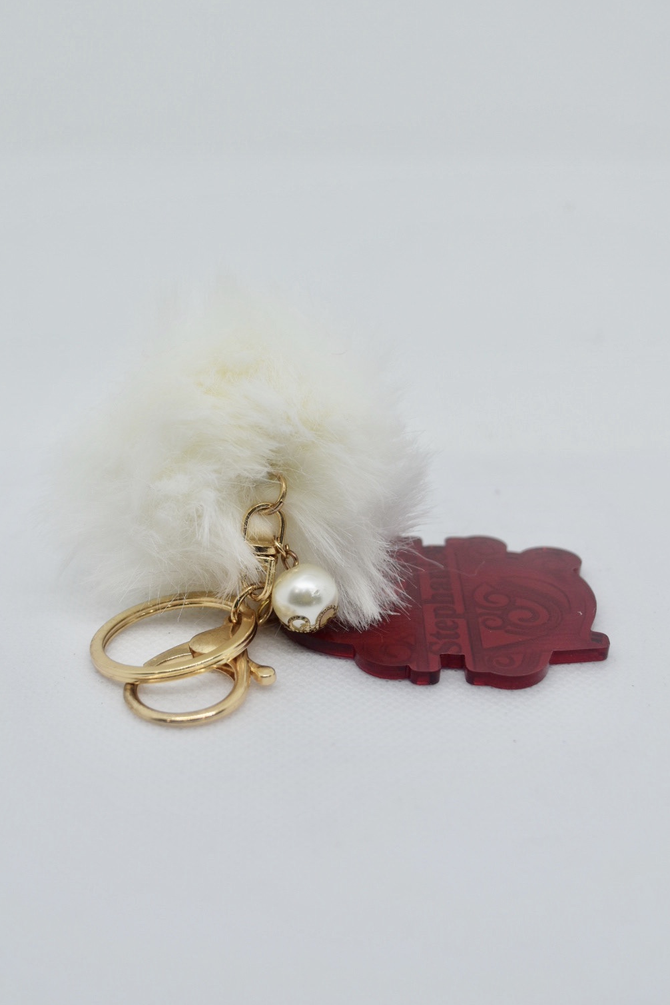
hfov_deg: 23.4
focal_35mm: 58
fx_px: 1618
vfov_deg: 34.5
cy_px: 495
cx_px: 312
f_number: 6.3
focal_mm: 36
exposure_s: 1/160
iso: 200
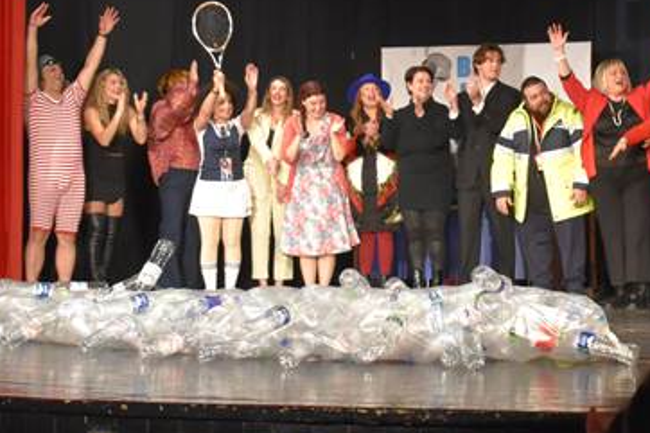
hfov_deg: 20.9
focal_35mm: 96
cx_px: 558
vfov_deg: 14.2
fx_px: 1734
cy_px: 107
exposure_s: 1/125
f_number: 4.2
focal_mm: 29
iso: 3200
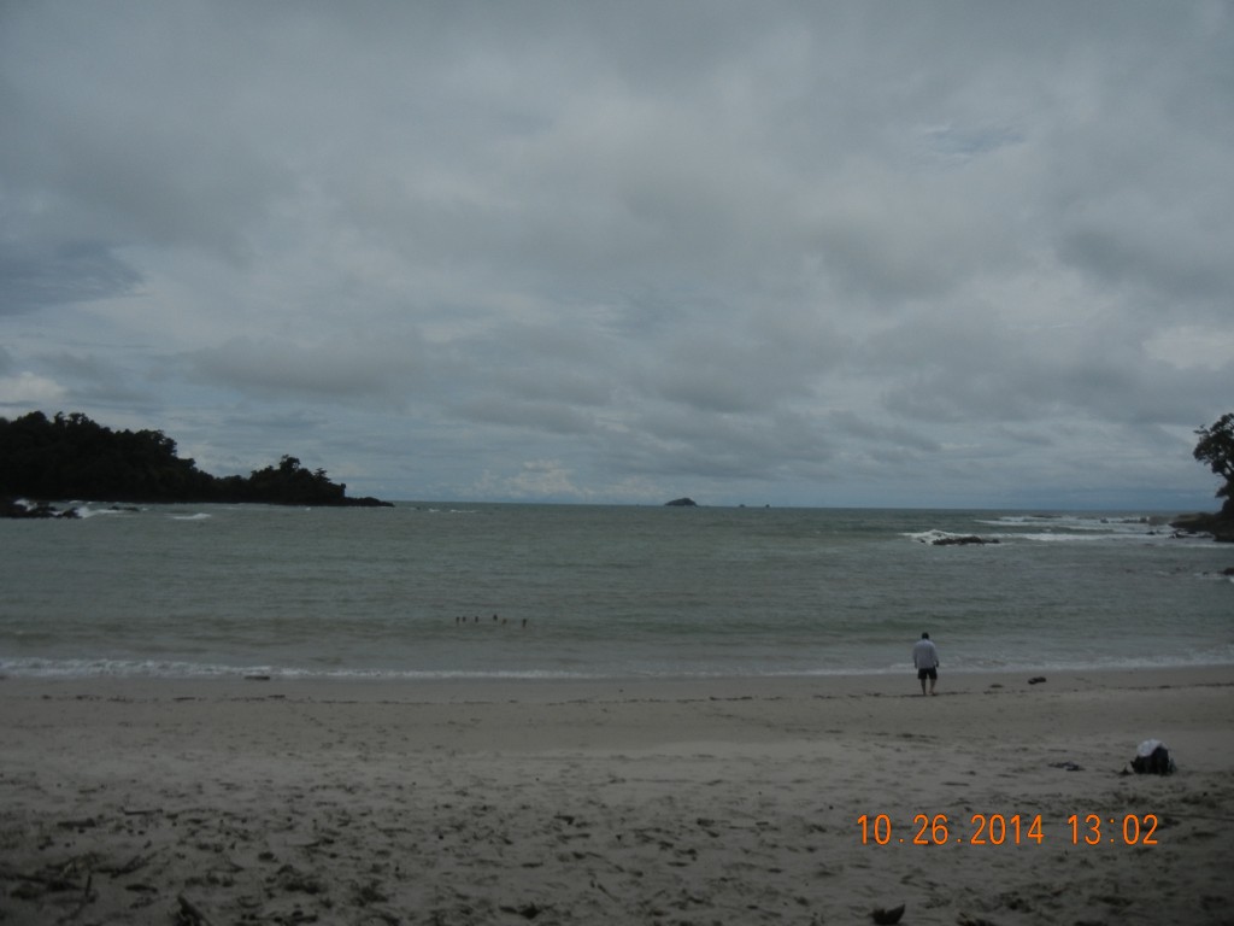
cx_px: 617
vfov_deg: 46.8
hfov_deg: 60.0
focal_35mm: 30
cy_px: 463
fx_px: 1069
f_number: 7
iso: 160
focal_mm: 5.4
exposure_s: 1/1767
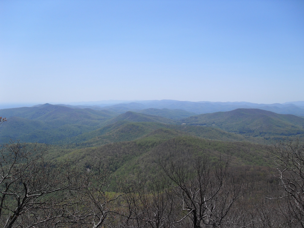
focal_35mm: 34
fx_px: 299
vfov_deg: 41.8
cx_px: 152
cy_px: 114
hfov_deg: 54.0
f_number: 7
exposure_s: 1/350
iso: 80
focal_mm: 6.3
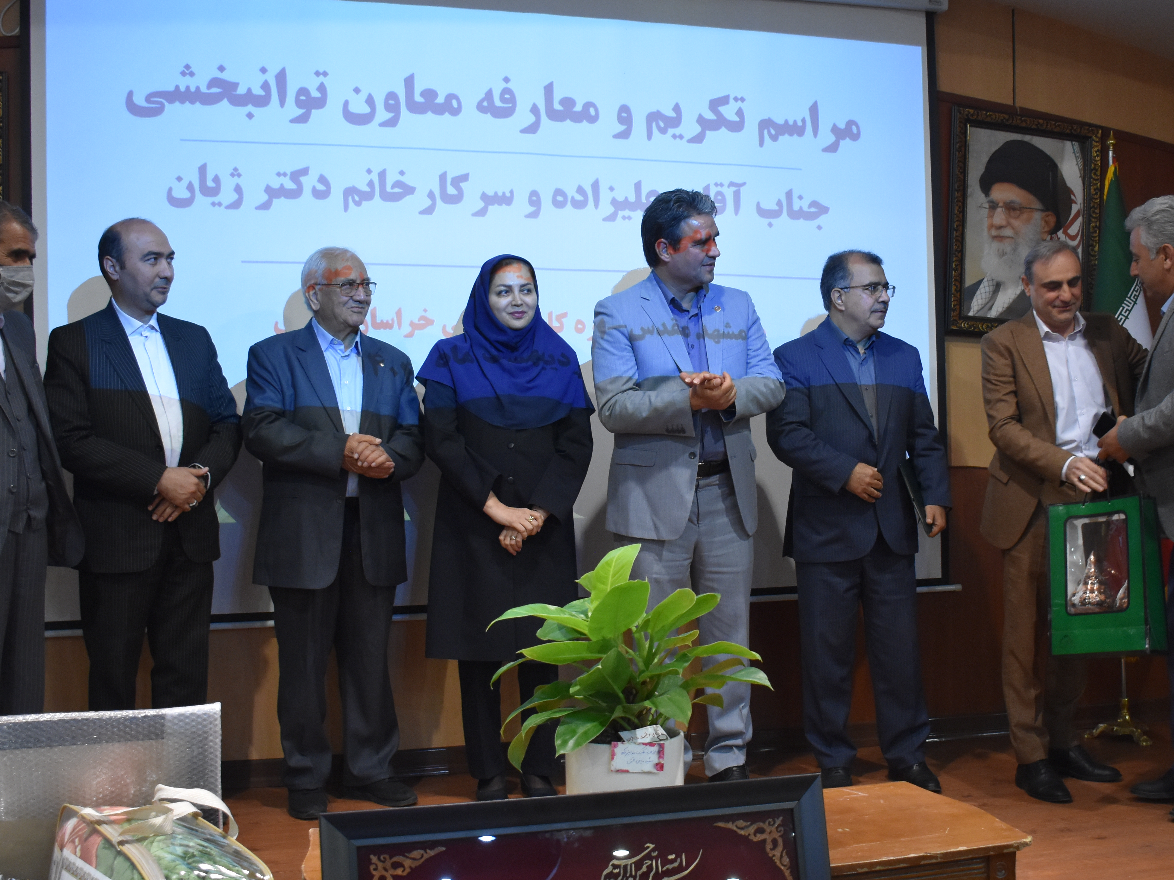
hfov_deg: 46.6
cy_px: 480
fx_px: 1357
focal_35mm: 40
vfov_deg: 35.9
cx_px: 686
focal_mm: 18
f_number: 4
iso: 1600
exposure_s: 1/60
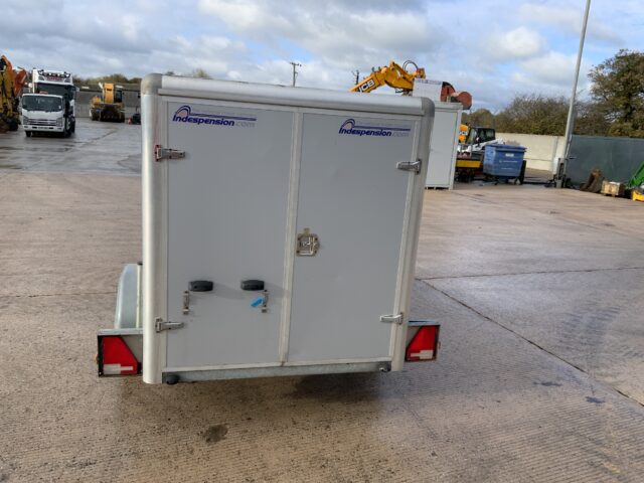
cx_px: 322
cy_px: 242
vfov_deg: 48.2
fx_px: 540
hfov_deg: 61.7
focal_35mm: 29
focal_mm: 3
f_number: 1.8
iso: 16
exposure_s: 1/1035
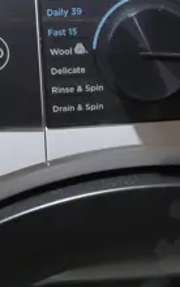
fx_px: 1080
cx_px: 127
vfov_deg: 14.6
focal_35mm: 138
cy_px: 352
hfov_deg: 9.5
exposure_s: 1/60
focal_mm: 14
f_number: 9
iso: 1600
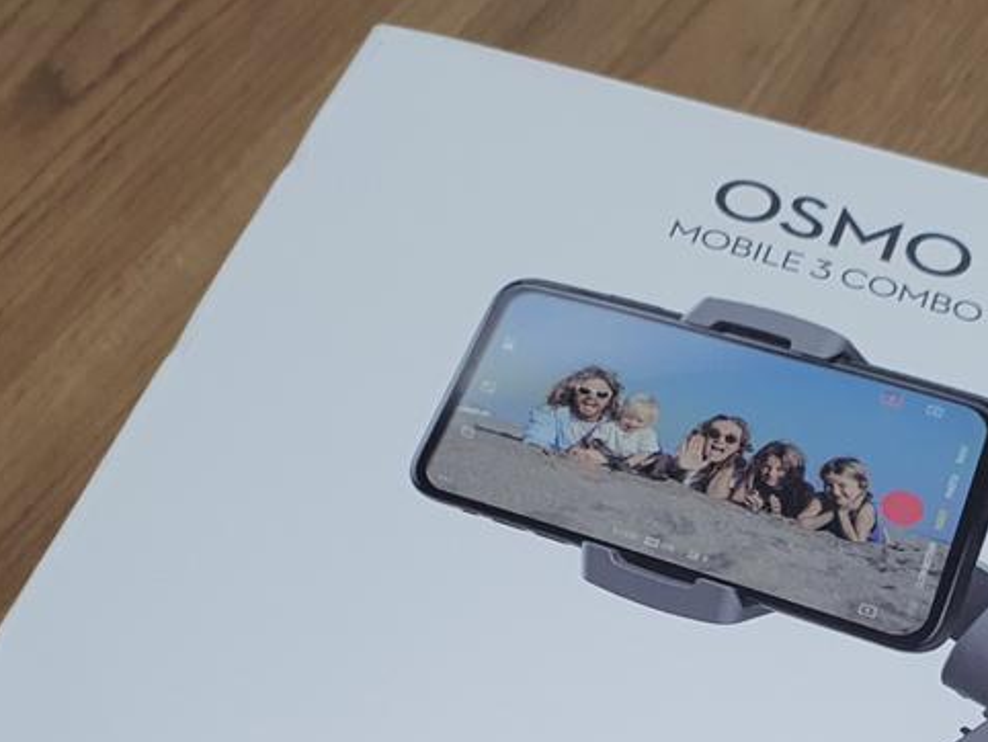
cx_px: 676
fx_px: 1970
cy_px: 849
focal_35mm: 69
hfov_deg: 27.9
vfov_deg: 20.2
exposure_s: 1/60
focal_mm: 4.3
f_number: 2.4
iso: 200
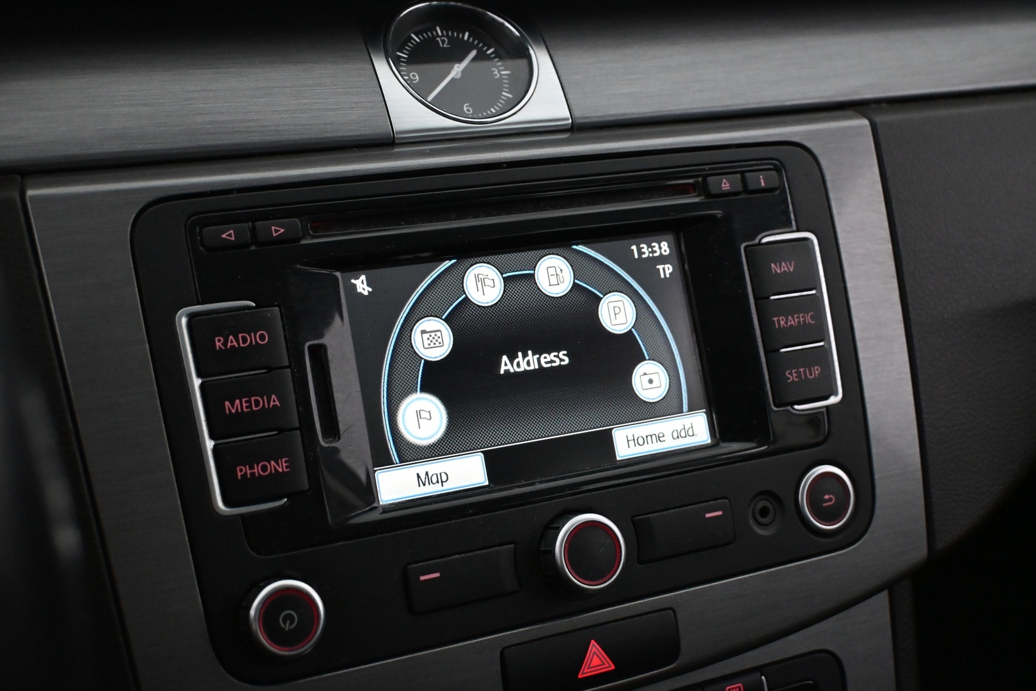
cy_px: 346
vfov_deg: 27.7
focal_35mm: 49
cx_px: 518
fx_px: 1403
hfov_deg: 40.5
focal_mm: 32.5
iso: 4500
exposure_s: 1/60
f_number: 5
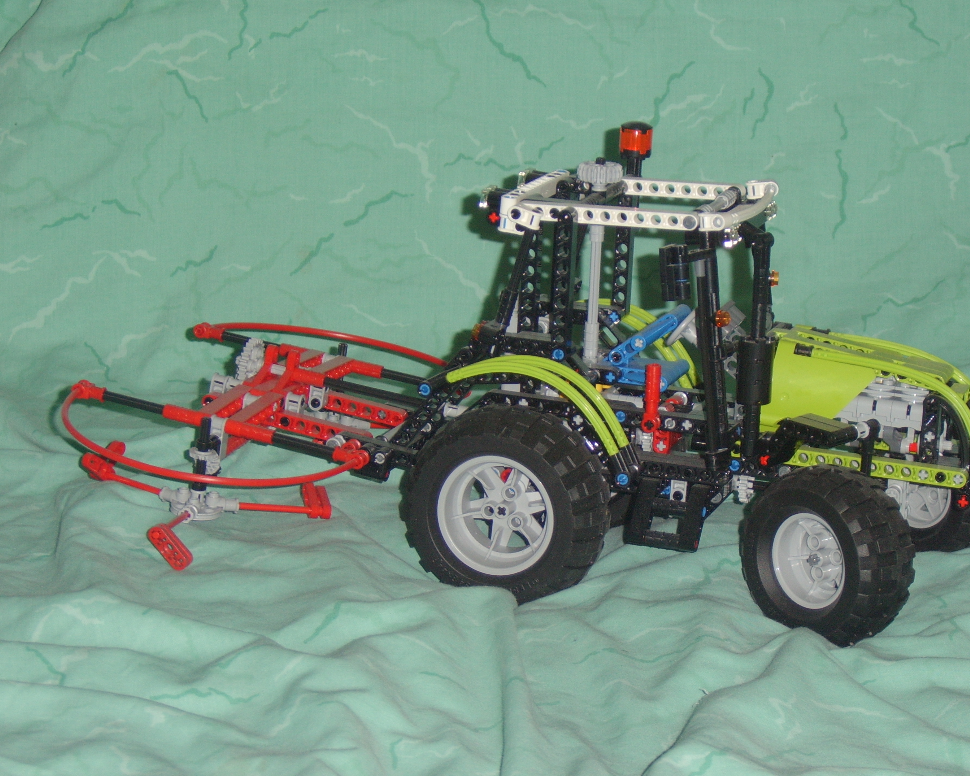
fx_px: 2613
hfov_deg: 21.0
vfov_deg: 16.9
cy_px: 406
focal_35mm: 91
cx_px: 561
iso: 141
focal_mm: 20.6
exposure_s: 1/60
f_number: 4.9
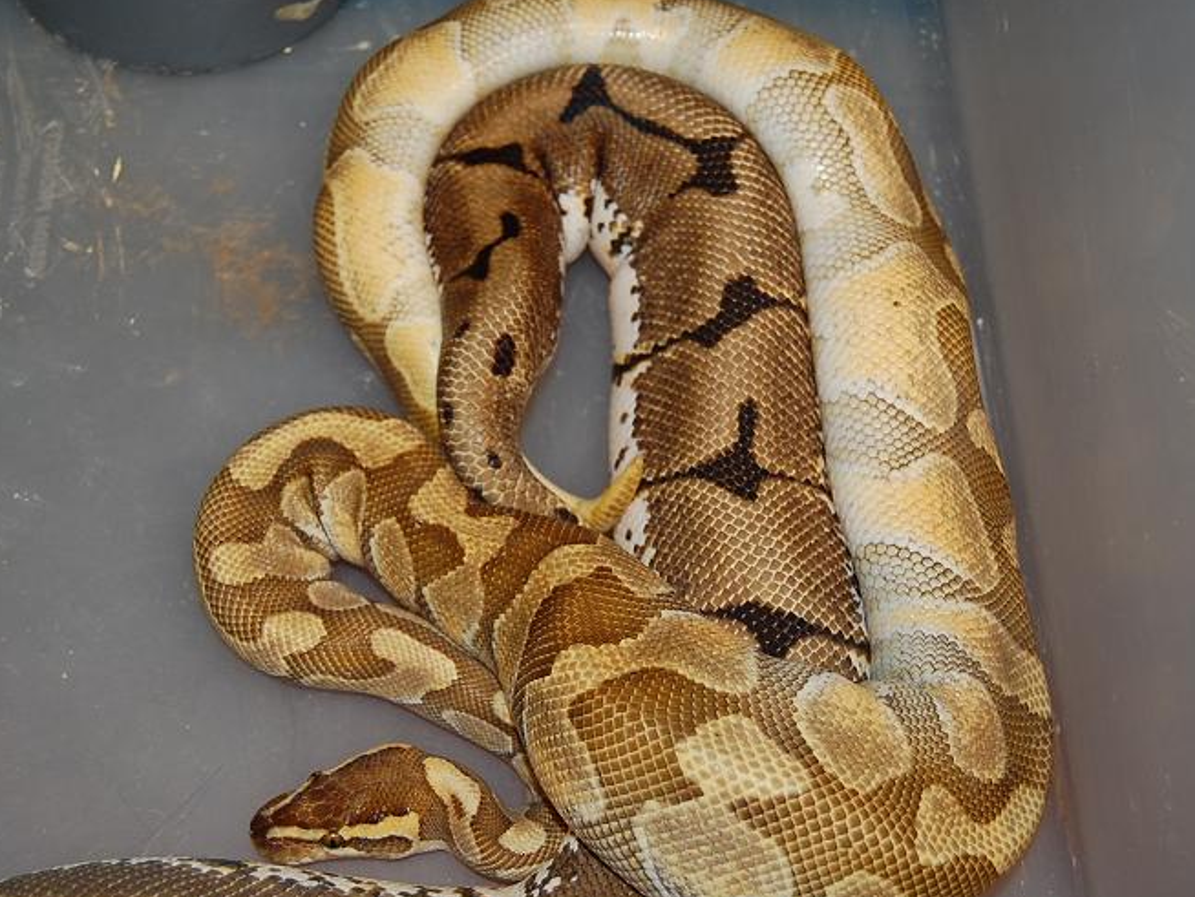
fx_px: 1830
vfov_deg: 27.5
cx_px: 587
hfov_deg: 36.2
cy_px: 446
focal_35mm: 53
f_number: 4.5
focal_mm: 32
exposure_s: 1/60
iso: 400
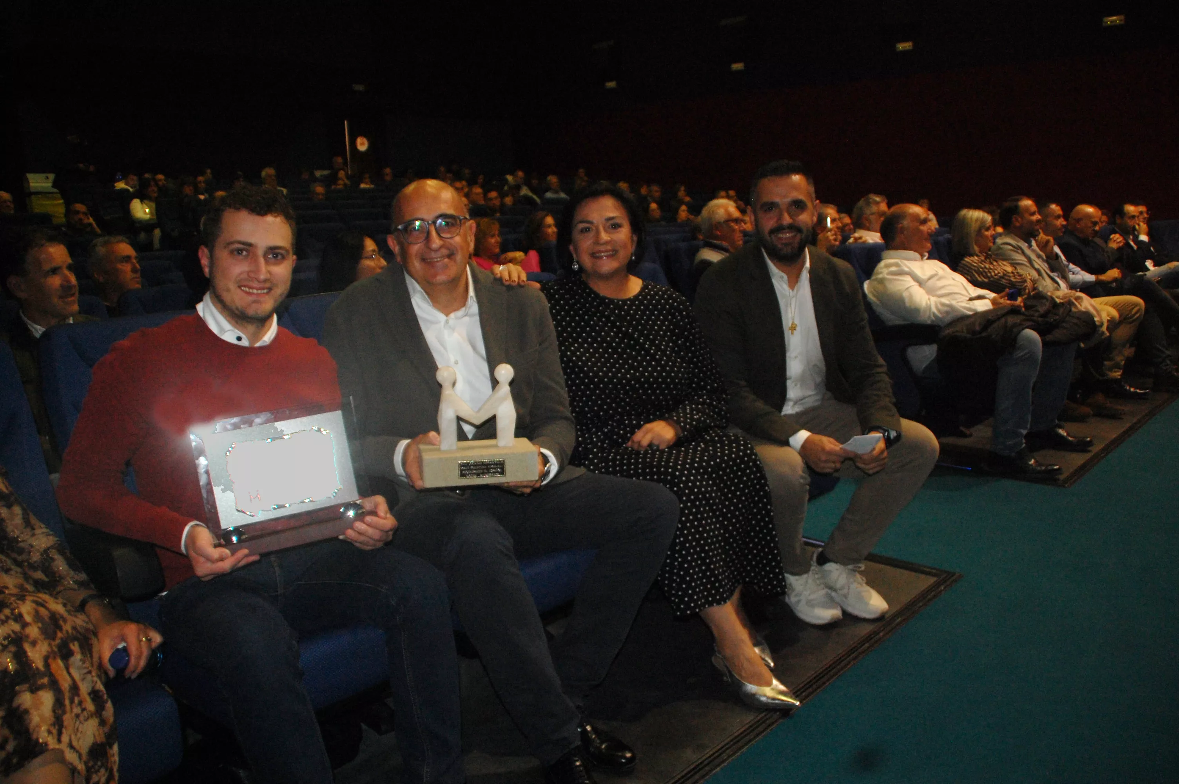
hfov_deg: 67.4
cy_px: 392
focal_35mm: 27
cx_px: 590
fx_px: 883
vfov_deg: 47.8
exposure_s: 1/60
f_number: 3.5
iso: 400
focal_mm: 18
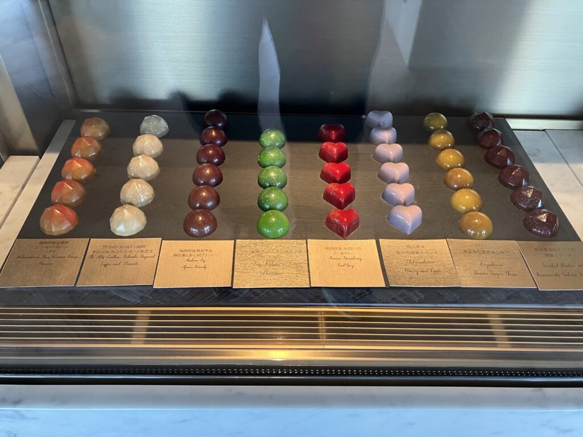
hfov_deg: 63.4
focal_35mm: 28
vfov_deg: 49.7
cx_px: 292
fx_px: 472
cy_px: 218
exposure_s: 1/60
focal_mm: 3.99
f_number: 1.8
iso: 160
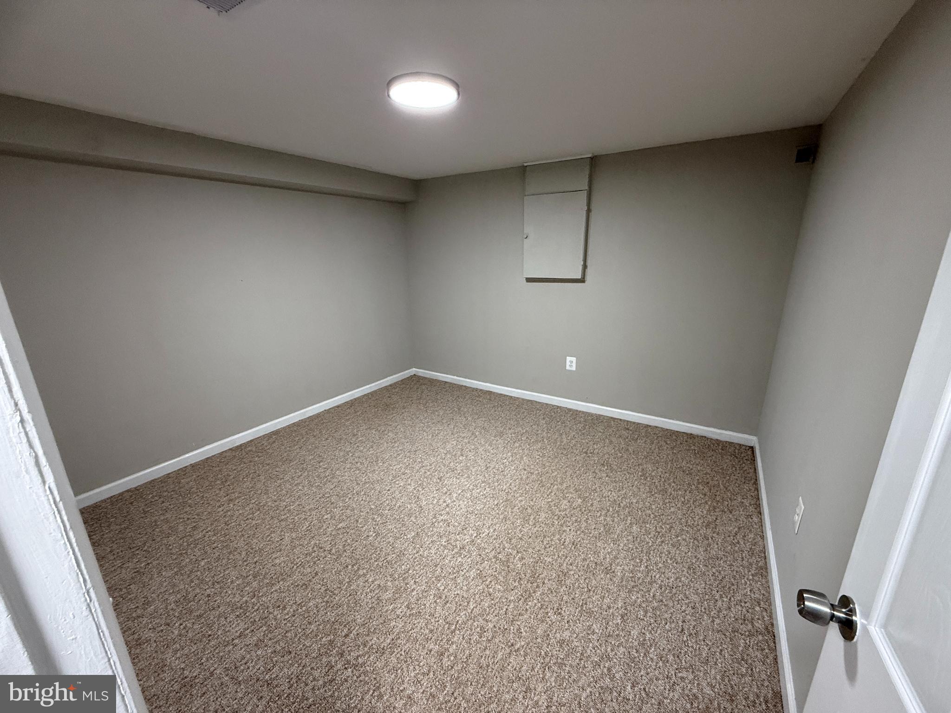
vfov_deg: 85.7
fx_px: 385
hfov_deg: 102.1
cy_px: 356
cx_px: 476
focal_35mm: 14
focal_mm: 2.22
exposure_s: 1/60
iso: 320
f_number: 2.2
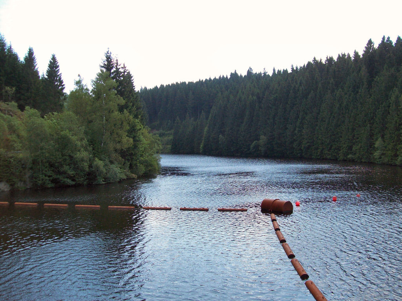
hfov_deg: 51.4
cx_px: 201
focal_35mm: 36
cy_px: 150
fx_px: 418
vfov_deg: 39.7
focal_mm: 6
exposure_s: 1/430
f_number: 2.7
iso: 80
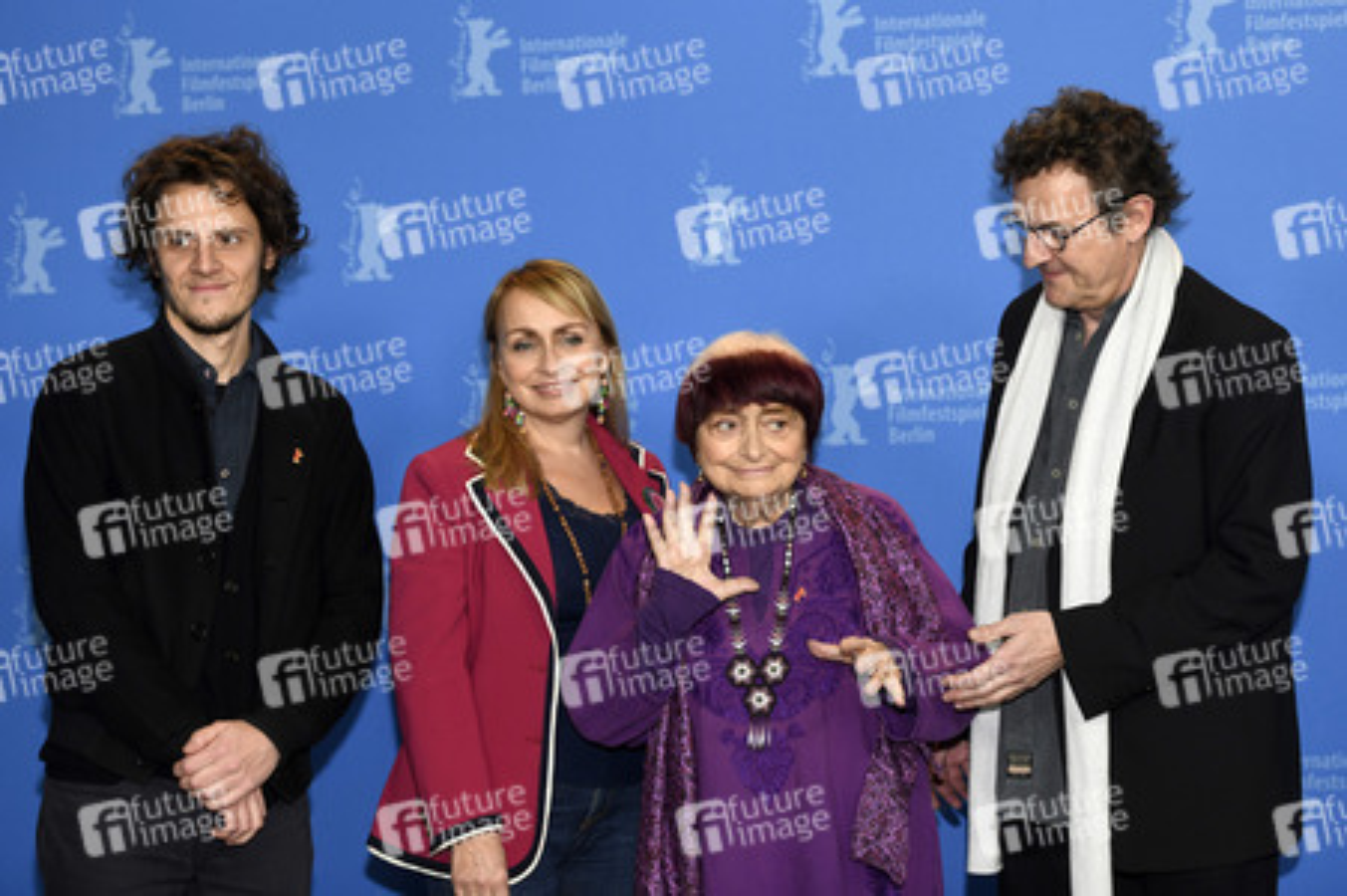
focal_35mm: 70
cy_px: 448
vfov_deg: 19.4
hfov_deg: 28.9
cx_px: 674
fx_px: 2617
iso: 800
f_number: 3.5
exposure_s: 1/320
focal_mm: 70
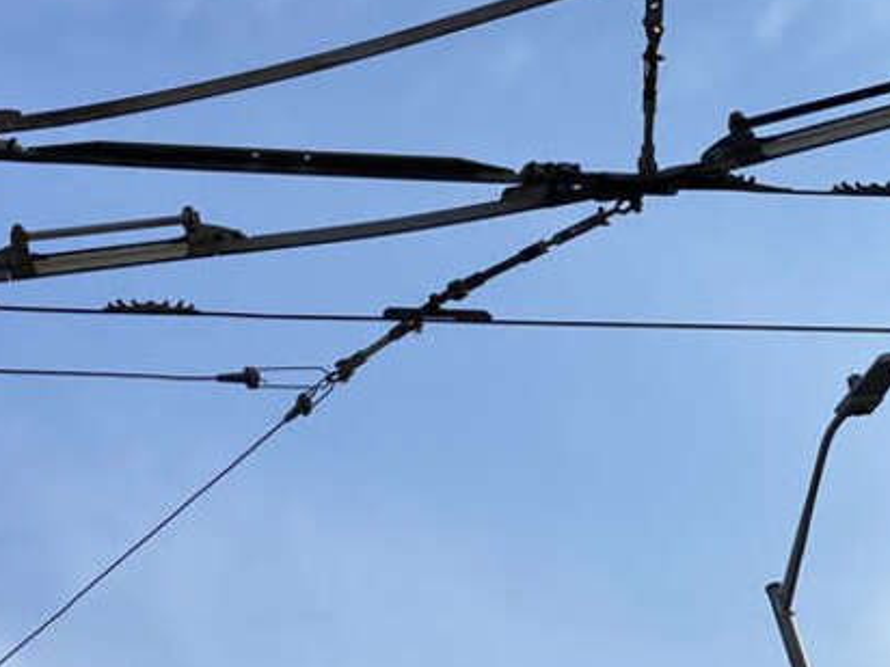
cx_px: 56
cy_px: 253
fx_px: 2597
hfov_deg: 19.0
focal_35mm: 101
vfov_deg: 14.6
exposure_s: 1/1115
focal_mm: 6
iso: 20
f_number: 2
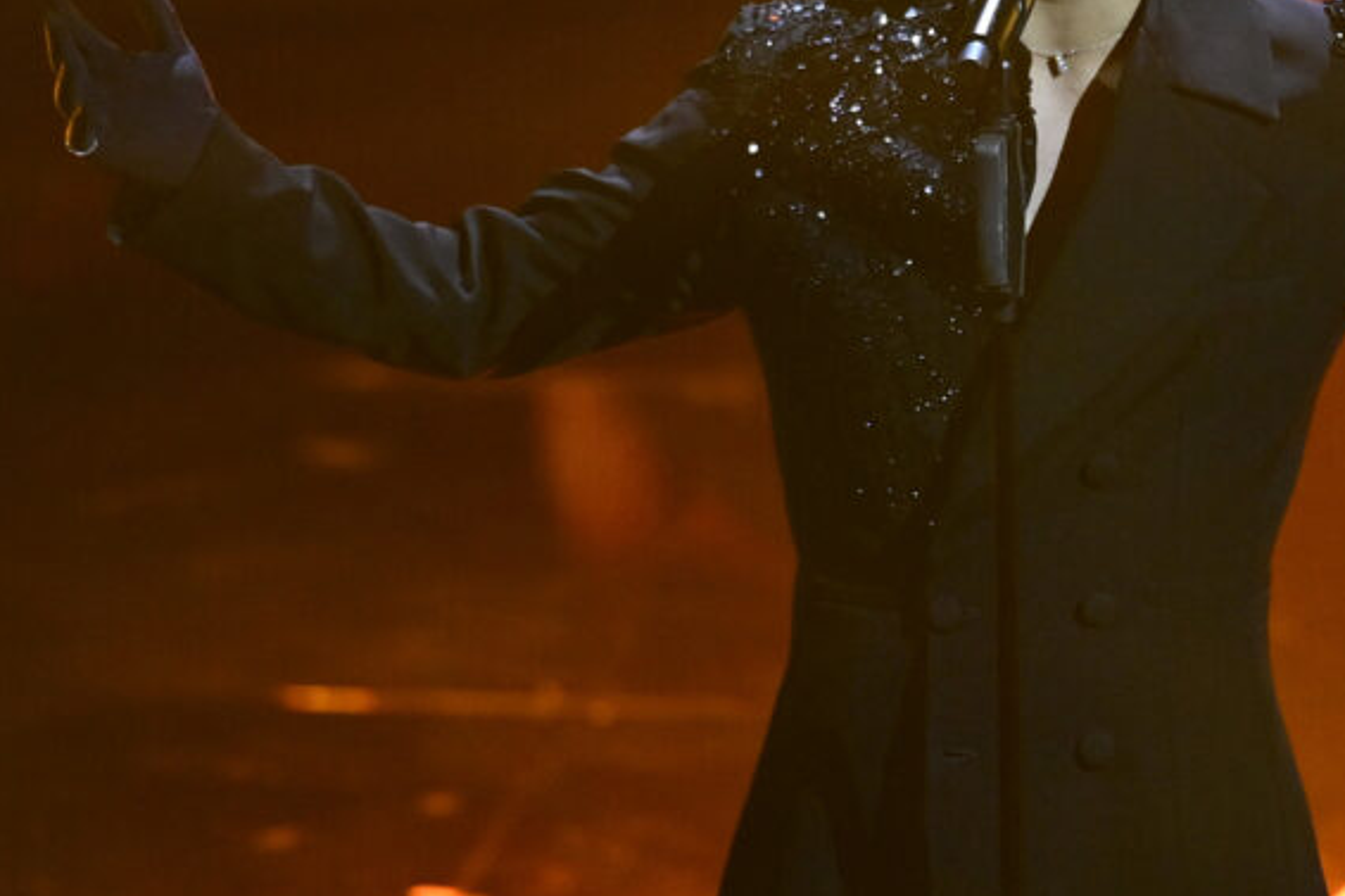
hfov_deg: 4.1
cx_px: 1057
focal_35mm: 507
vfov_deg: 2.7
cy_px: 309
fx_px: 18935
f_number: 2.8
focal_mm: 280
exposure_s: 1/640
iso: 4000
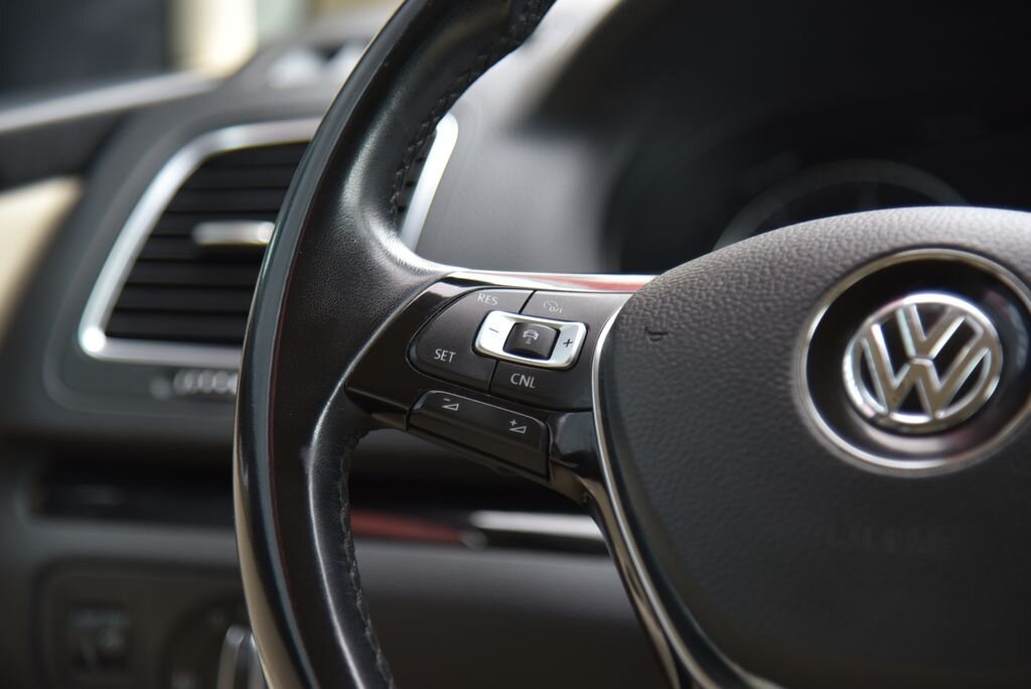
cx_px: 516
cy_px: 344
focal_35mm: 120
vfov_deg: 11.4
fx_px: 3438
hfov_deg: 17.1
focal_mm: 120
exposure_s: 1/25
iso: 500
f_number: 4
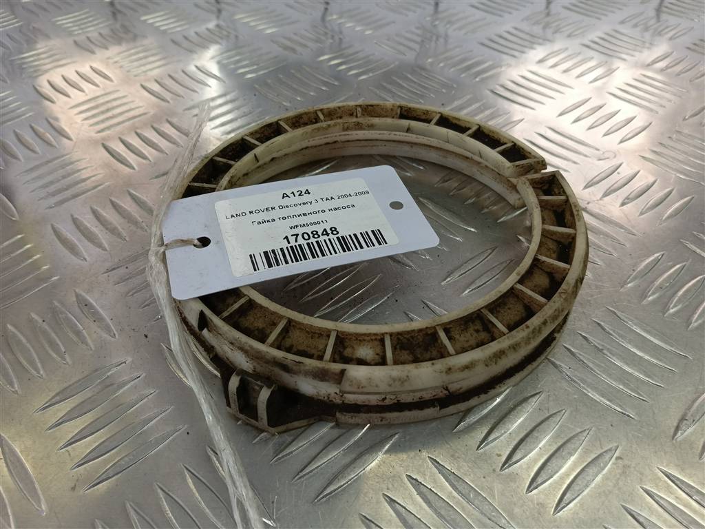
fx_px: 550
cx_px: 352
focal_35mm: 27
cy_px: 264
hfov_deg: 65.3
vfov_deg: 51.4
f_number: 1.6
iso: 107
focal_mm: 4.11
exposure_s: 1/100
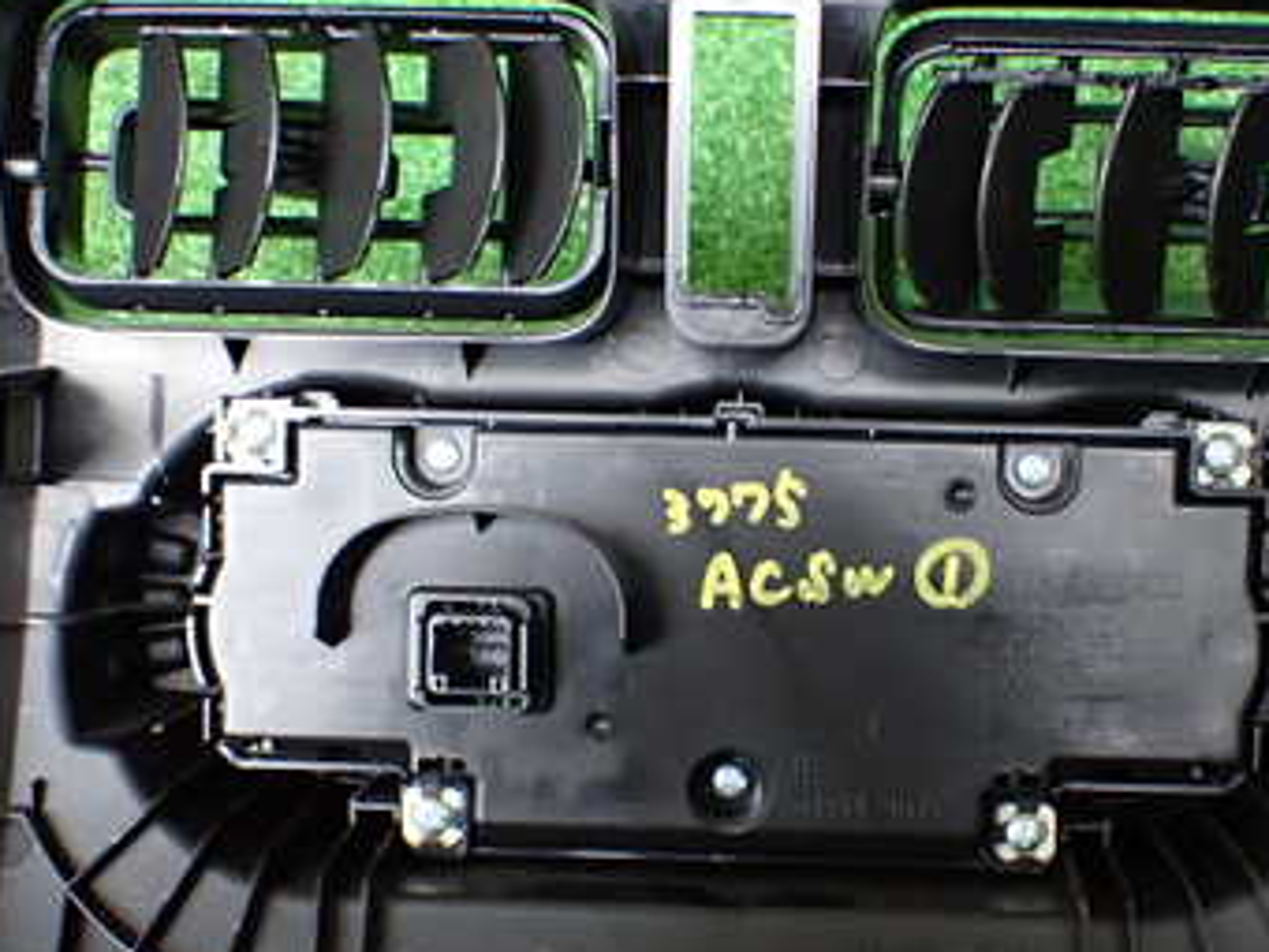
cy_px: 553
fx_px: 1943
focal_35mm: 53
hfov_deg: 36.1
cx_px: 750
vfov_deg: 27.5
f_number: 2.3
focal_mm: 5.4
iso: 800
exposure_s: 1/60
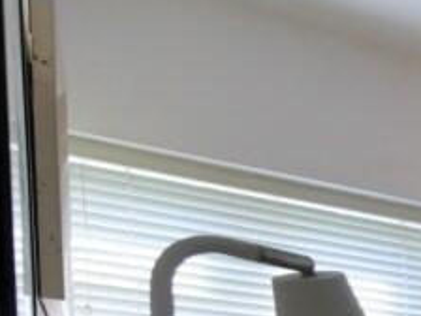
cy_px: 558
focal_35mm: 64
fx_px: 778
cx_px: 919
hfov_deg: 17.1
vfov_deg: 18.4
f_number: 4
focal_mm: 7
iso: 200
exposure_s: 1/125
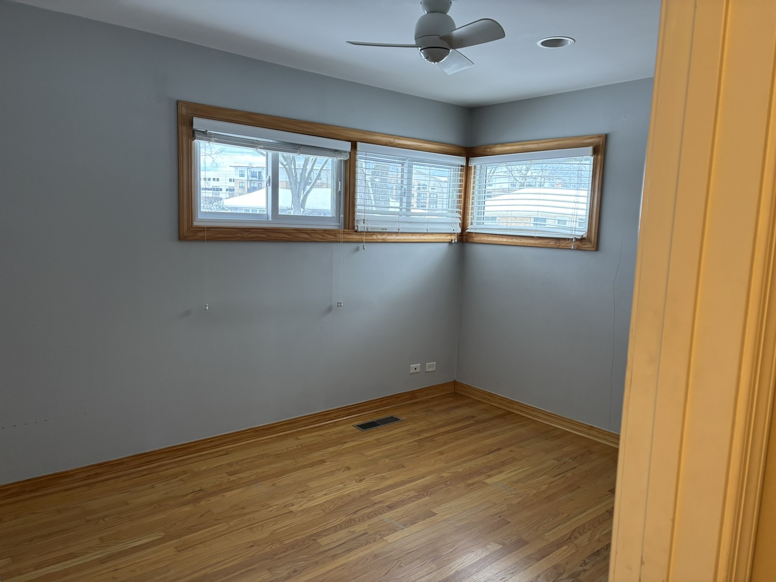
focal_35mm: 26
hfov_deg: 67.3
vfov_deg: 53.1
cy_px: 291
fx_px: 583
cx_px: 388
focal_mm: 5.96
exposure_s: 1/60
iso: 125
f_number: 1.6
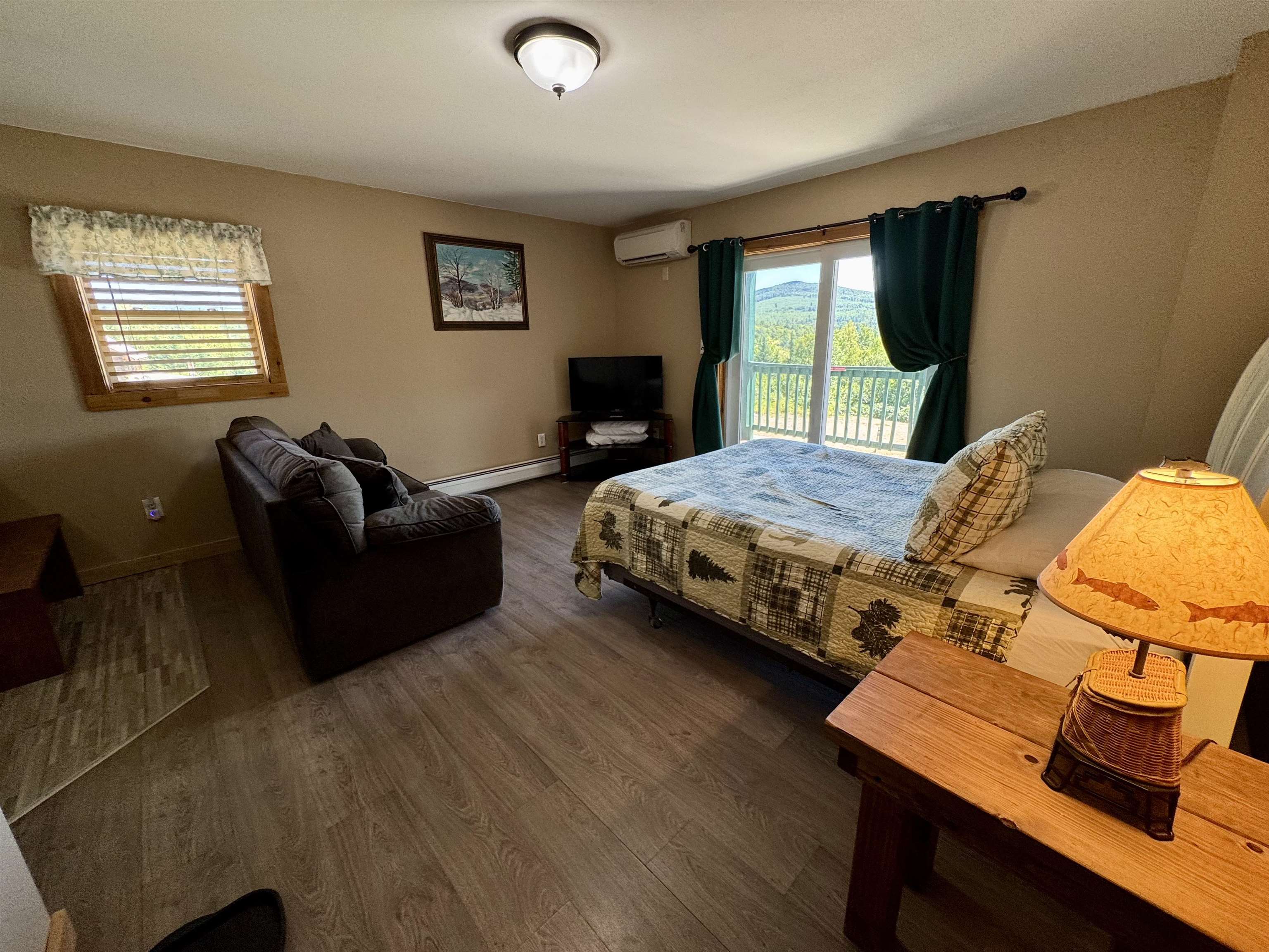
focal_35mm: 14
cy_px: 476
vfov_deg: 85.7
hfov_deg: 102.1
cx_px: 634
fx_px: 513
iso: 100
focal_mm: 2.22
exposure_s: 1/120
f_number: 2.2
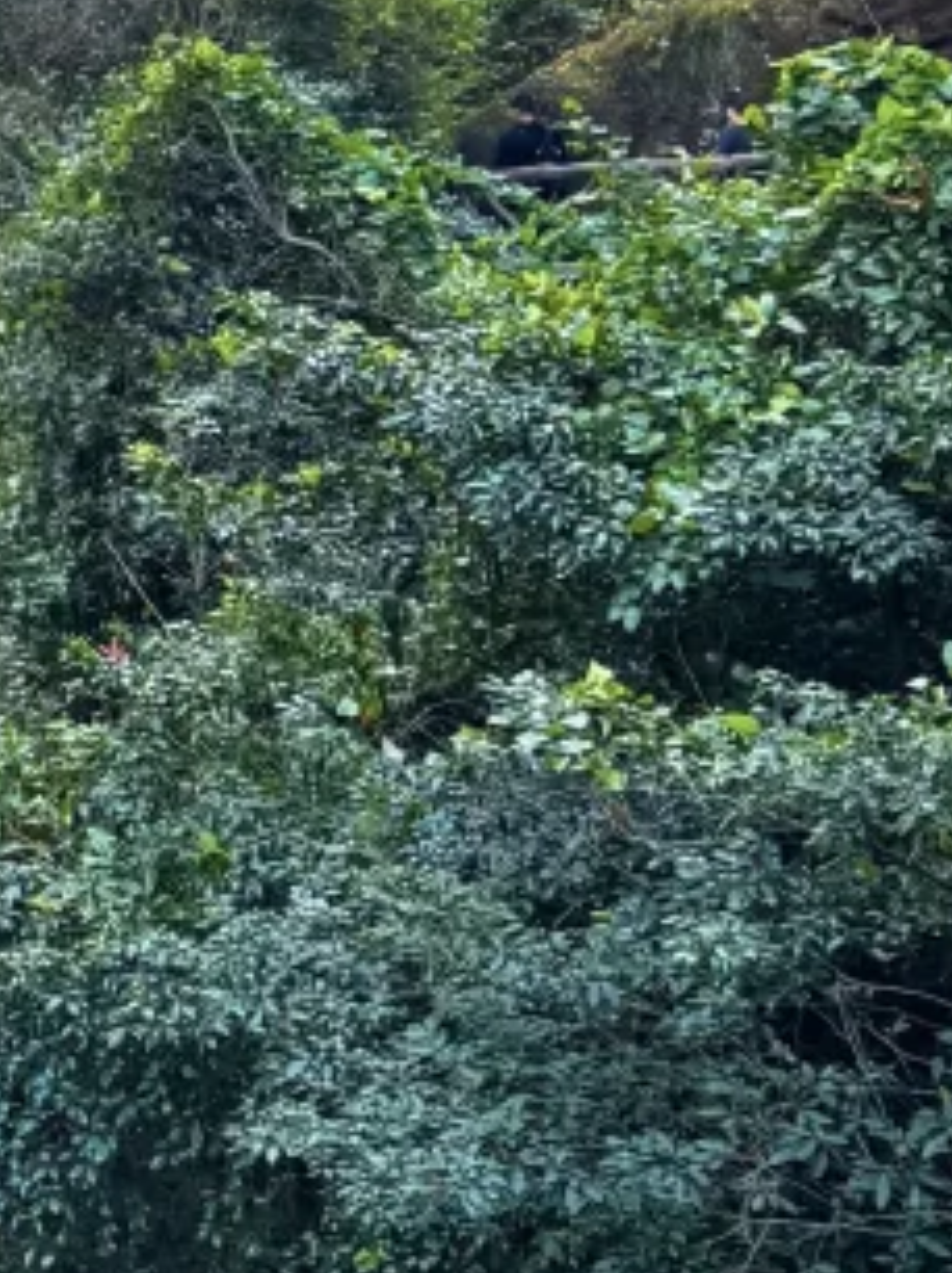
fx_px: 4149
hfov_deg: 11.6
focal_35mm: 113
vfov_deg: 15.9
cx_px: -1027
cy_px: -695
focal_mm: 6.76
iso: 100
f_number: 1.78
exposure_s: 1/167
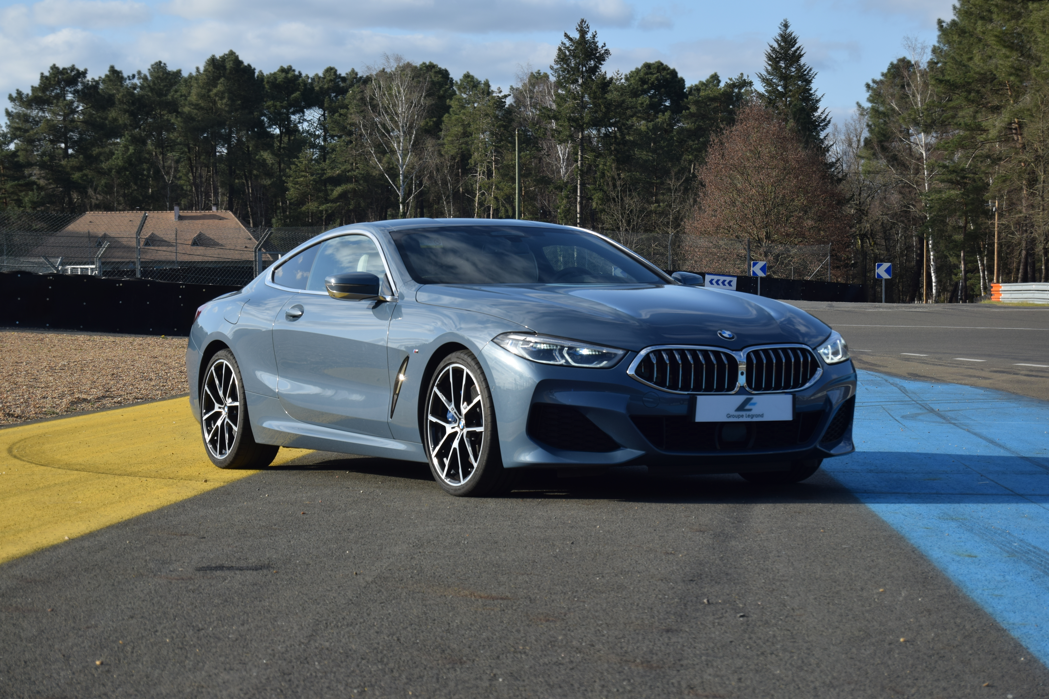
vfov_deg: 16.6
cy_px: 350
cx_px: 524
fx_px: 2404
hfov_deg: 24.6
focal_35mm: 82
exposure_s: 1/400
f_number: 5.6
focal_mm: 55
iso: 100
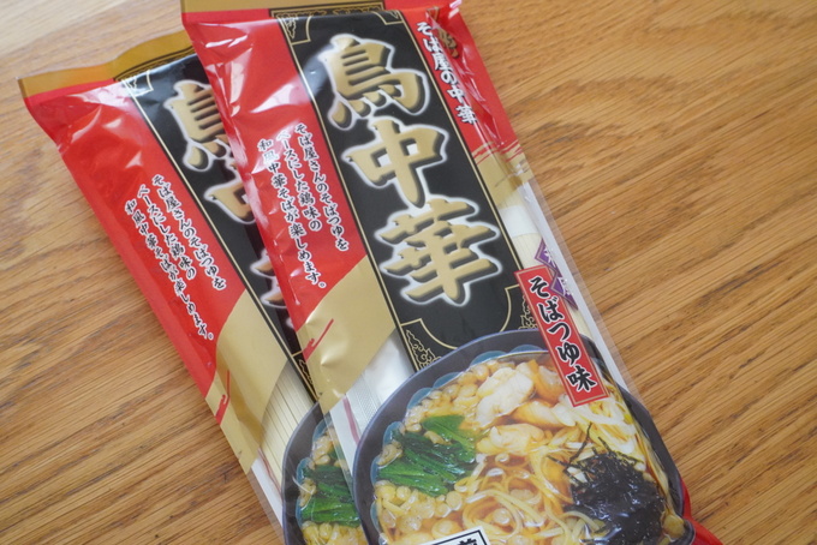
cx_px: 408
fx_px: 1022
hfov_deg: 43.6
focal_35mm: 45
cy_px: 272
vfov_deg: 29.9
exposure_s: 1/50
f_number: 11
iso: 4000
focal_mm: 30
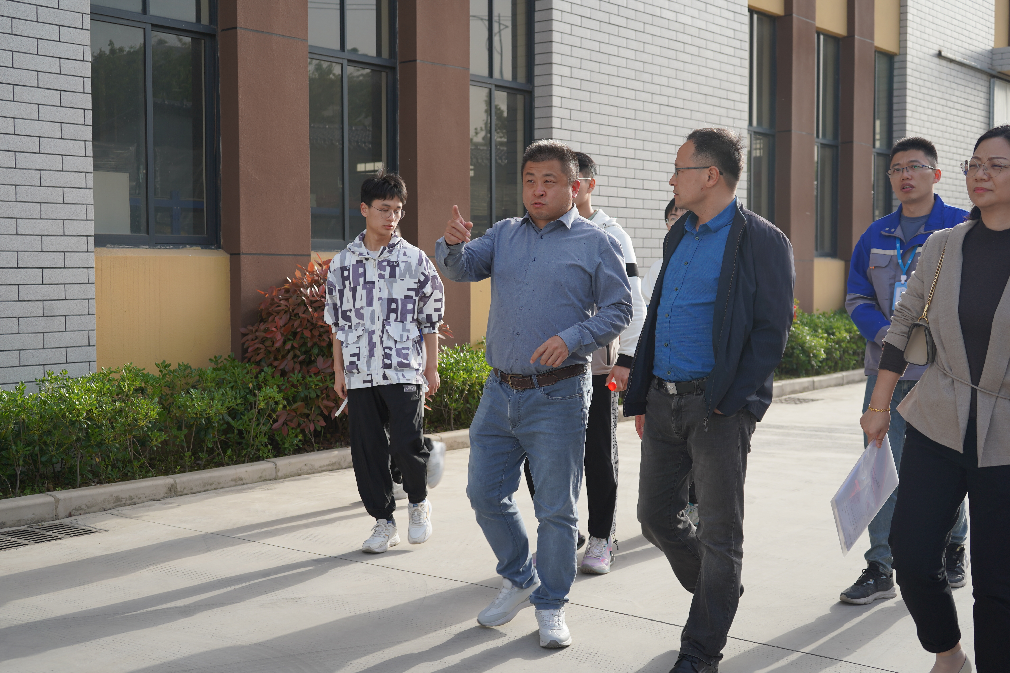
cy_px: 336
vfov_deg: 31.9
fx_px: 1178
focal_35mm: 42
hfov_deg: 46.4
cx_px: 505
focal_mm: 42
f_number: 4.5
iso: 100
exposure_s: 1/250
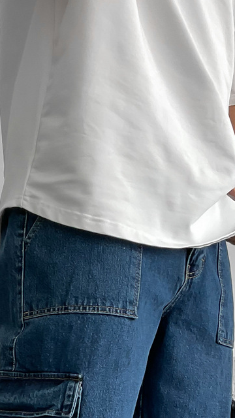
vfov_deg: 25.2
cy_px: 446
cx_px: 10
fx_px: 875
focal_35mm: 79
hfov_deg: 15.1
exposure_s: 1/120
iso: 32
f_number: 1.8
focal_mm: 3
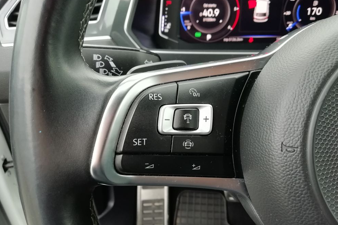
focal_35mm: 28
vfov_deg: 46.4
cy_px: 111
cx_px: 167
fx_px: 263
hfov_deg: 65.5
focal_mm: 3.21
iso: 100
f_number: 2.2
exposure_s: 1/33.3
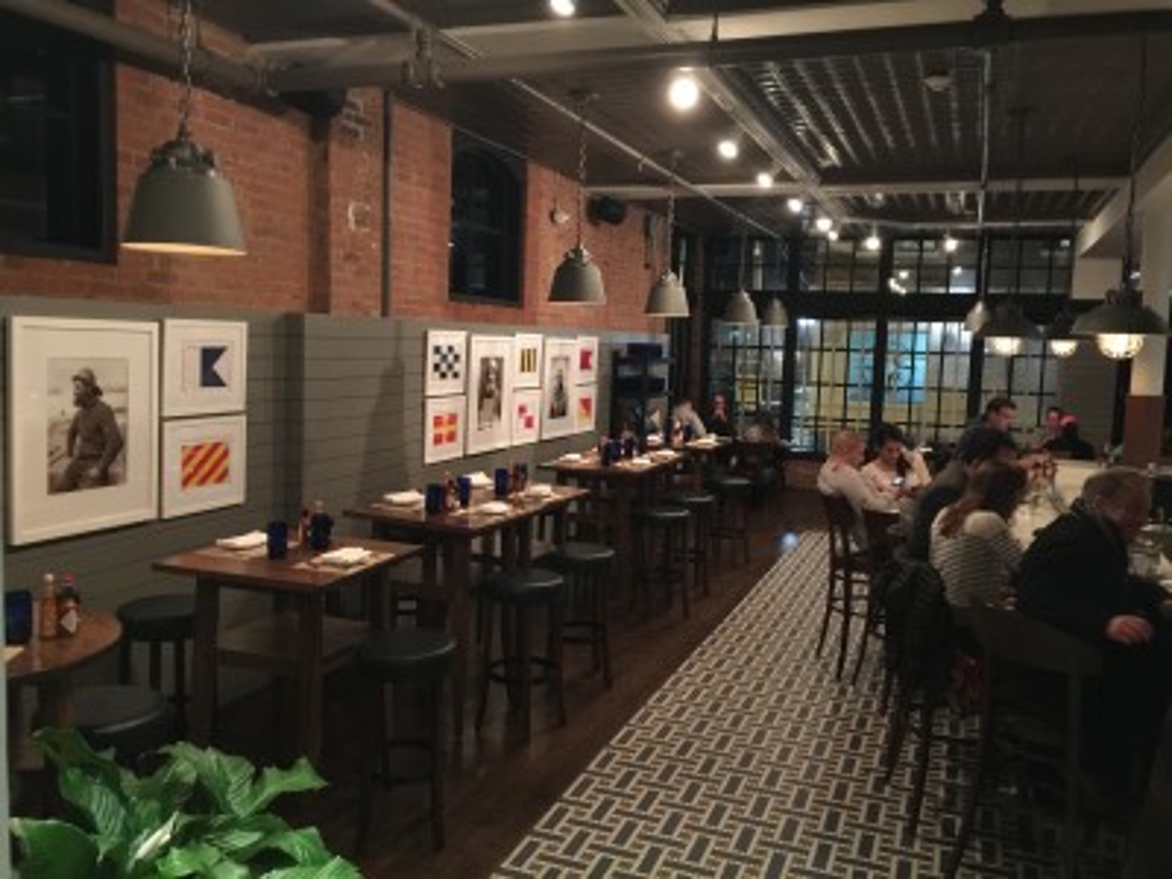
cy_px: 440
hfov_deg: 61.7
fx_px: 982
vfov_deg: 48.2
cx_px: 586
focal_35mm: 29
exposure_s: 1/4
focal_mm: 4.15
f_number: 2.2
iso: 125
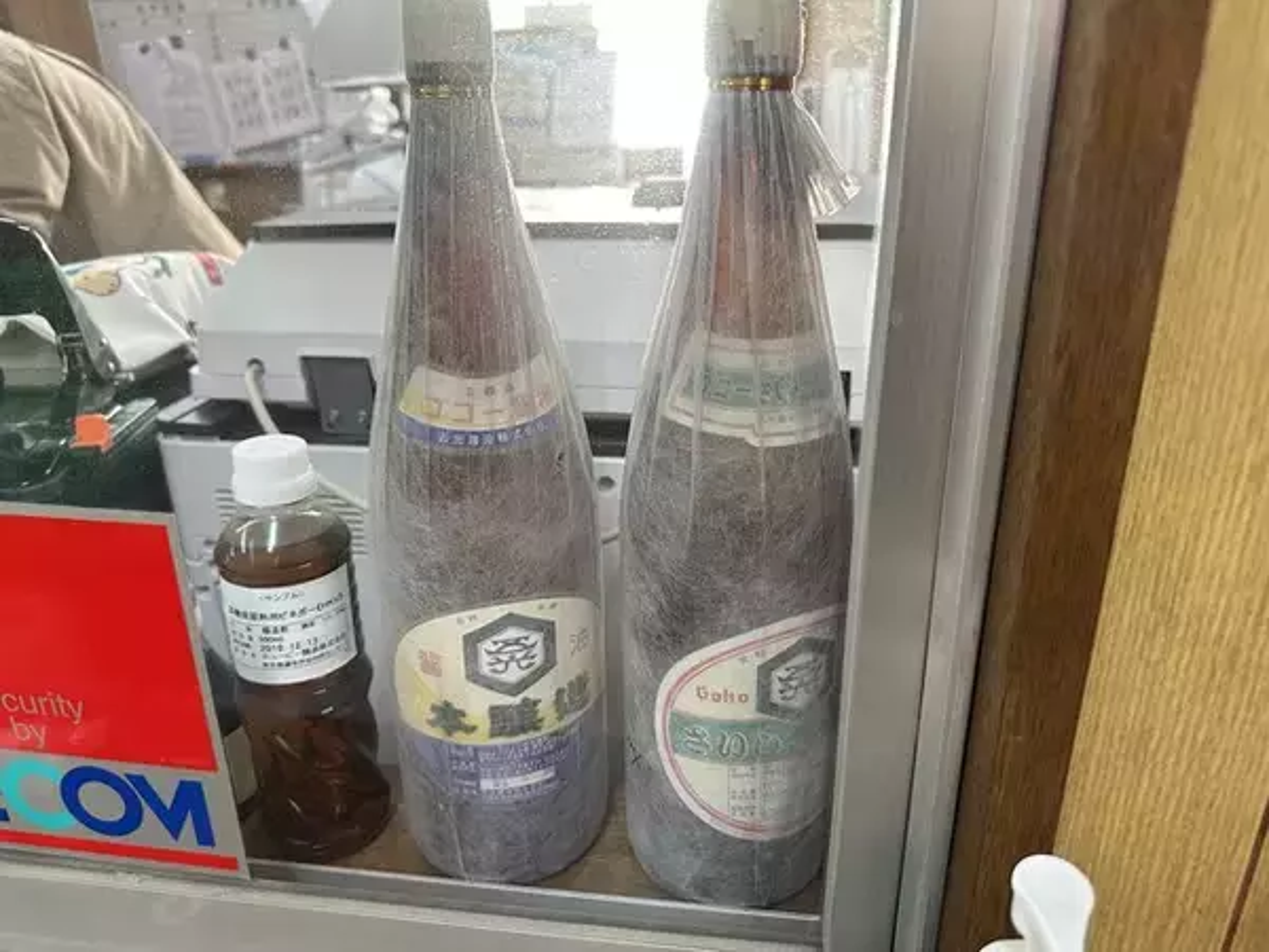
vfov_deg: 56.8
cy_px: 476
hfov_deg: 71.6
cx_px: 634
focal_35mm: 24
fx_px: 880
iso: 250
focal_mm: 6.86
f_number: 1.78
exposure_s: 1/99
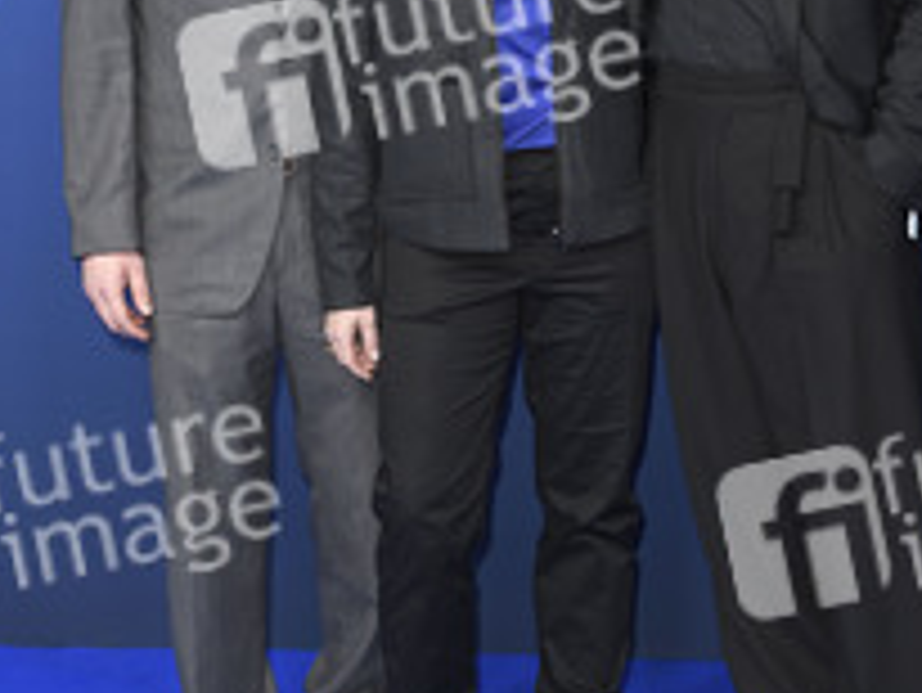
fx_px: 2798
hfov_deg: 18.7
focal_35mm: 105
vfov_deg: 14.1
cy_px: 288
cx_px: 540
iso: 800
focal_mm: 56
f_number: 4
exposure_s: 1/320
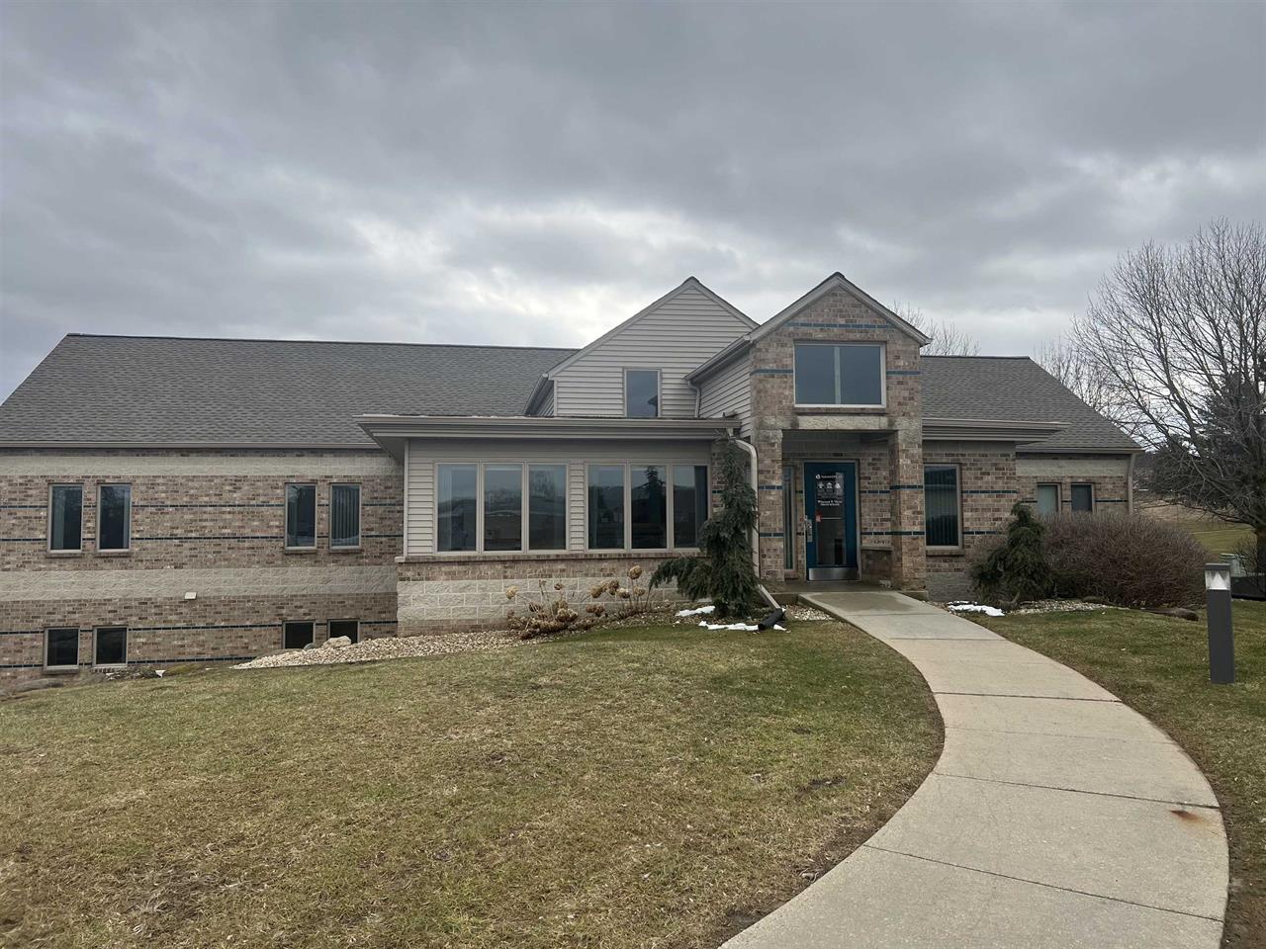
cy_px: 474
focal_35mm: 26
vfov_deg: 53.1
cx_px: 633
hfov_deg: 67.3
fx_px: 951
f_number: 1.5
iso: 50
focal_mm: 5.7
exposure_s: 1/2695
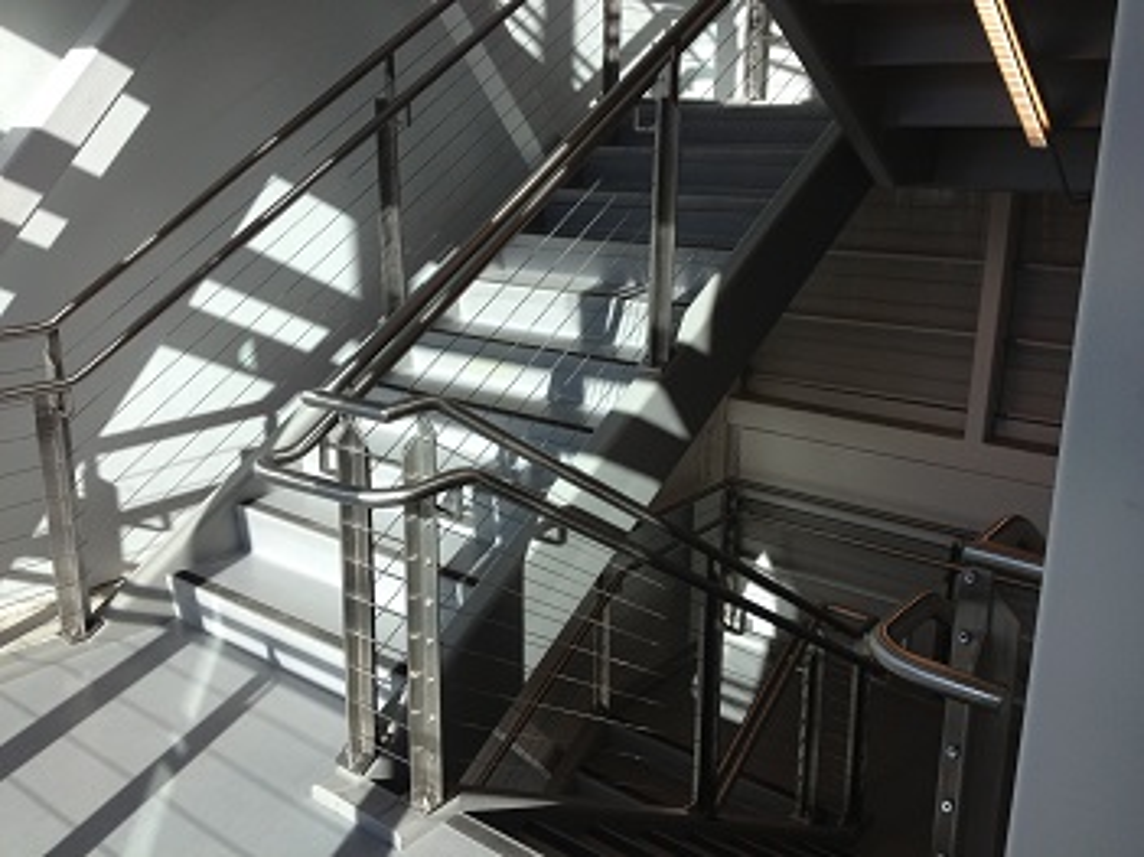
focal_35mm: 35
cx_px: 572
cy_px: 428
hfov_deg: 52.6
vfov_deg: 40.7
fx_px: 1156
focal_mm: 4.28
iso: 50
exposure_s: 1/497
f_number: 2.4
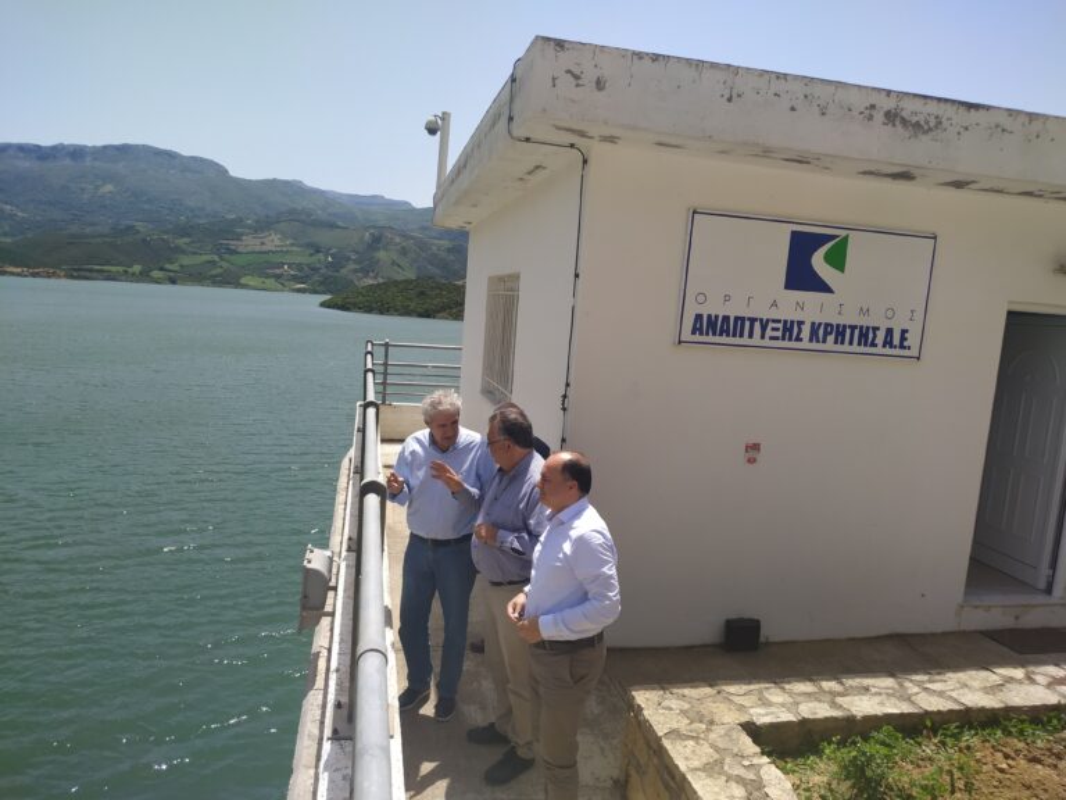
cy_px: 400
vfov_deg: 56.8
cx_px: 533
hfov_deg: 71.6
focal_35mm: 24
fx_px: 739
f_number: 1.9
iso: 100
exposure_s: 1/2141
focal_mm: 3.94
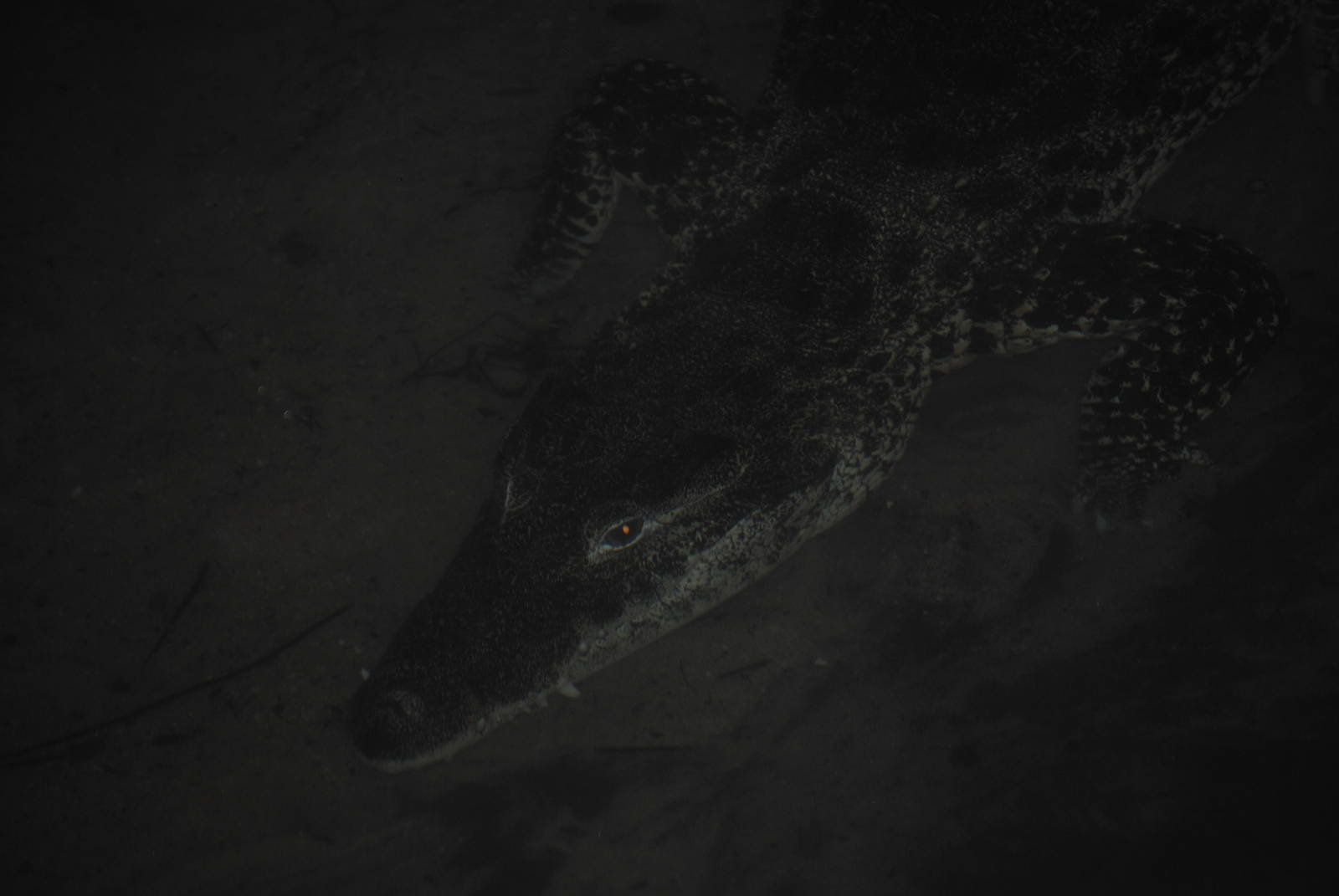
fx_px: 6479
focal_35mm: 174
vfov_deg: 7.9
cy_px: 448
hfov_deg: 11.8
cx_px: 670
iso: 200
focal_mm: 116
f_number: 4.8
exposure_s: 1/60
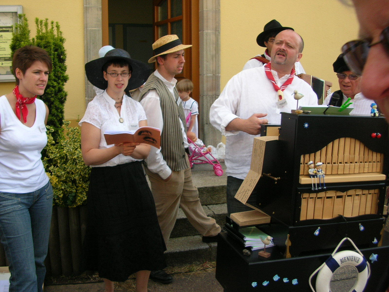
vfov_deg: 40.7
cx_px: 194
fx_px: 393
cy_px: 146
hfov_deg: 52.6
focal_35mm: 35
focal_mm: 5.8
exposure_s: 1/260
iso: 50
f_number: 2.8
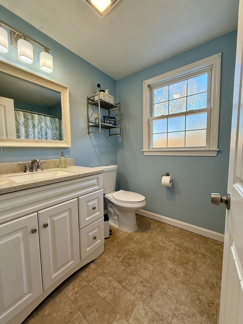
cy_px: 162
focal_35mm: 14
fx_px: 131
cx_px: 122
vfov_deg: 102.1
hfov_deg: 85.7
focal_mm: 2.22
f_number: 2.2
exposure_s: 1/120
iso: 200
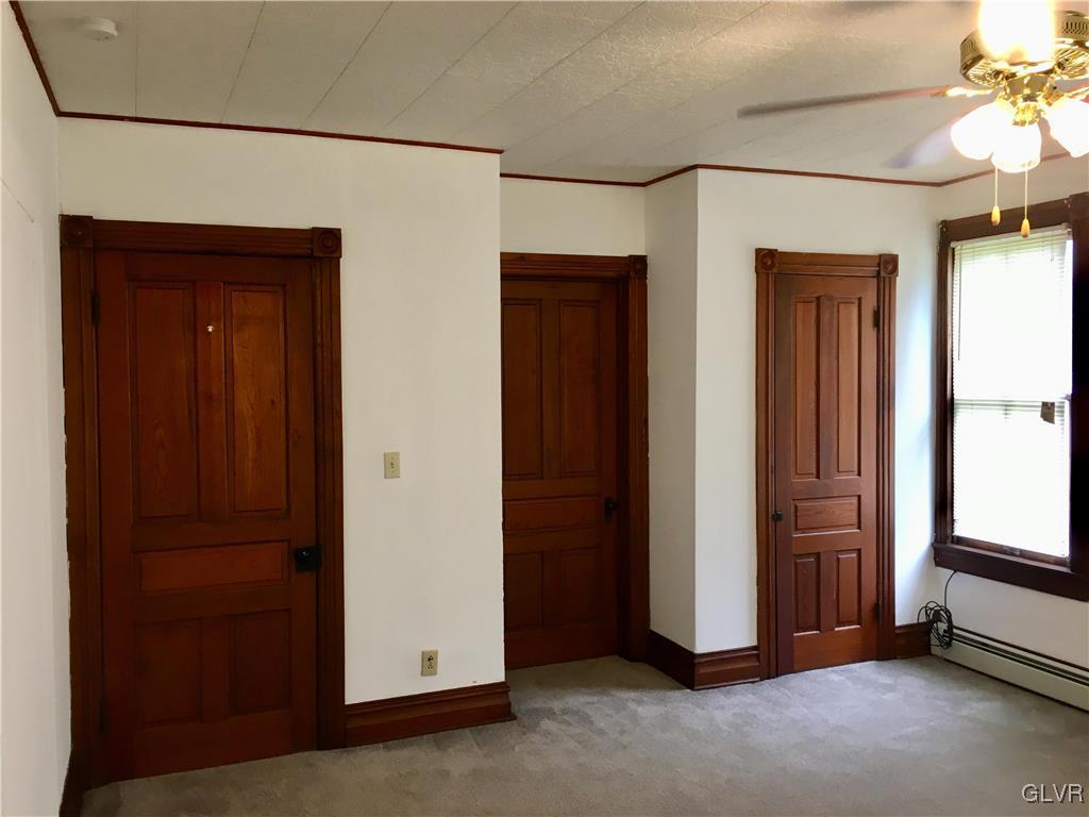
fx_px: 912
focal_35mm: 29
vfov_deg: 48.2
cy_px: 408
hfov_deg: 61.7
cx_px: 544
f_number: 2.2
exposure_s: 1/30
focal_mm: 4.15
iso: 64
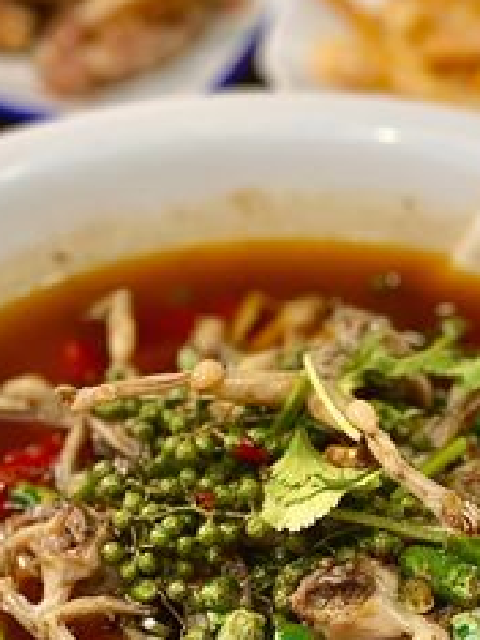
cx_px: 333
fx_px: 2350
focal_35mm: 127
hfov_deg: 11.6
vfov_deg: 15.5
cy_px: 343
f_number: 2.2
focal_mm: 7.5
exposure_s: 1/50
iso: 125
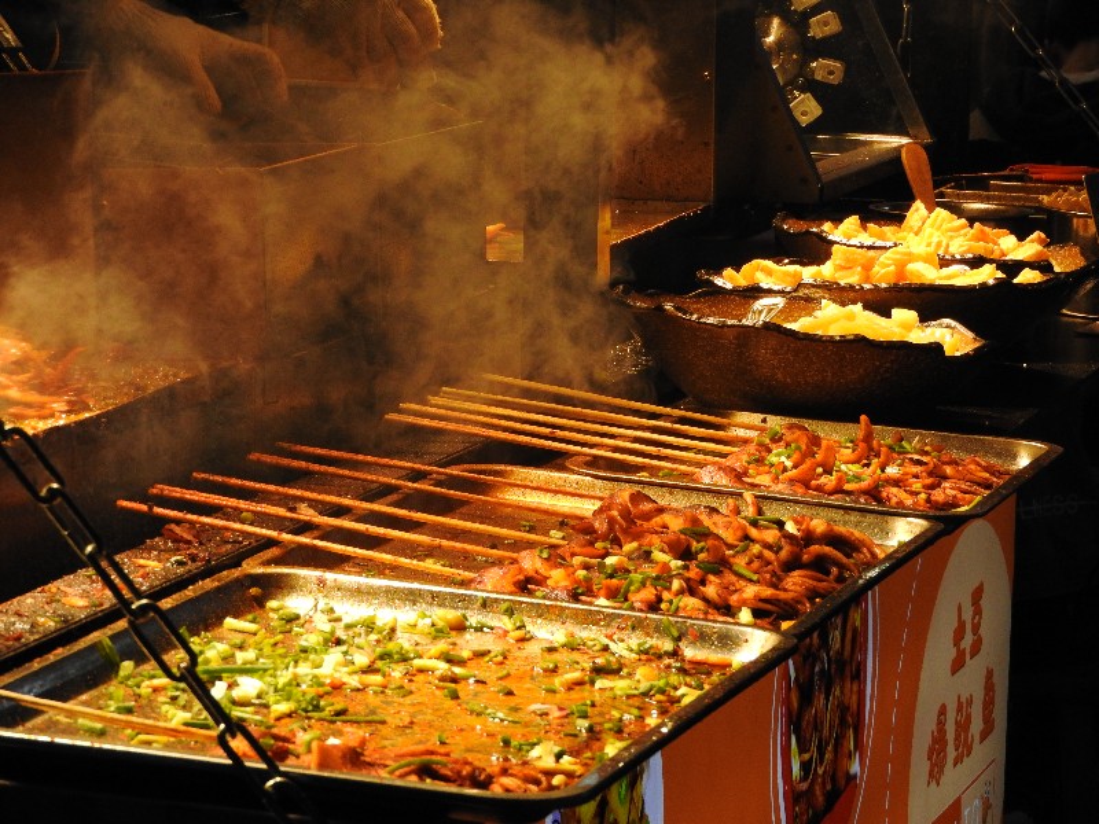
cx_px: 550
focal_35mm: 150
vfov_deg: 9.9
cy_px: 412
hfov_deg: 13.2
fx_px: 4762
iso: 400
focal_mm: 26.9
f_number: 5.2
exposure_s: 1/250
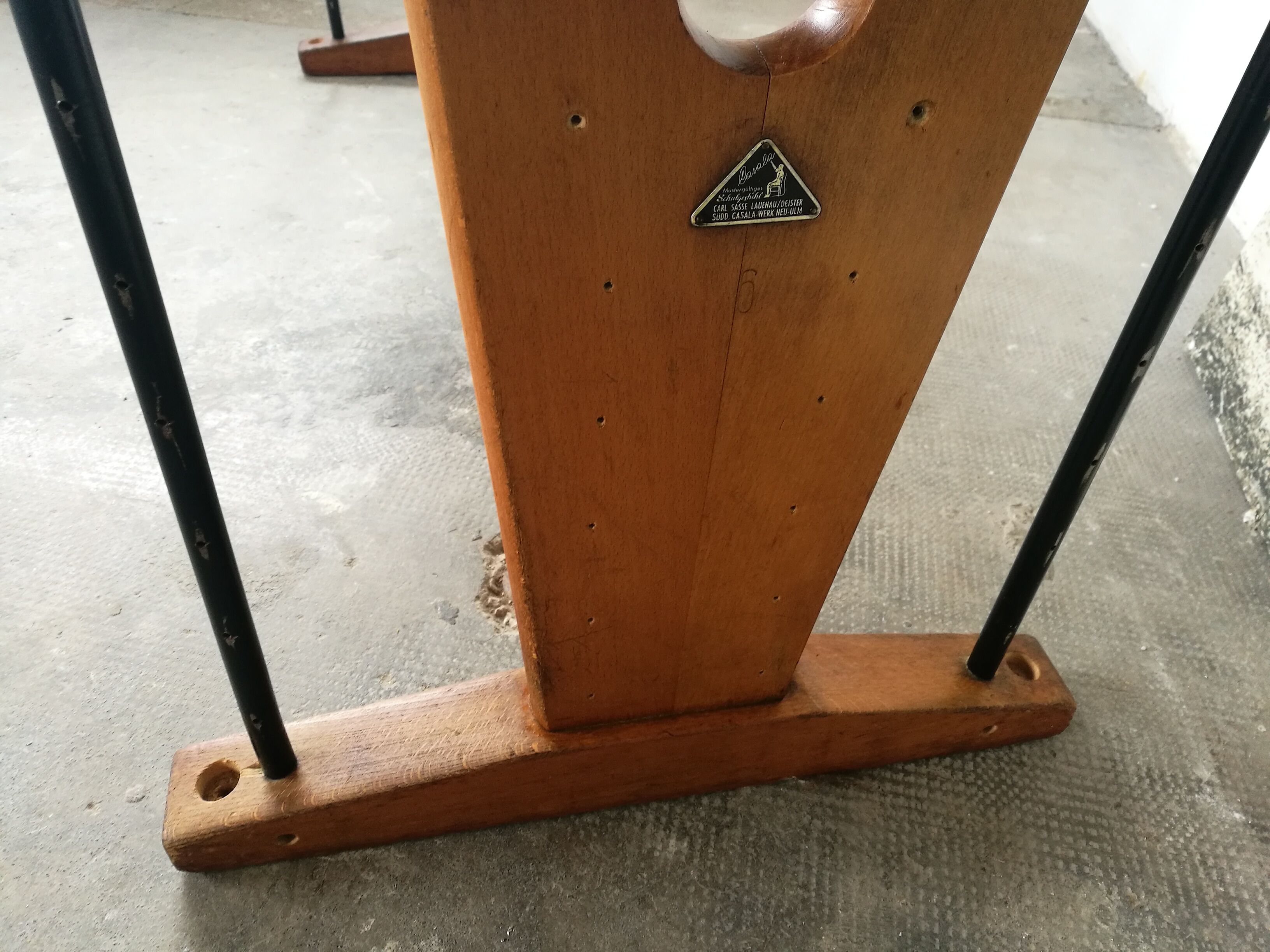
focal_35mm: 27
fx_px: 991
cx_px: 635
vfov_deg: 51.4
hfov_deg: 65.3
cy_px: 476
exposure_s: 1/33.3
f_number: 2.2
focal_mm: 4.5
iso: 160
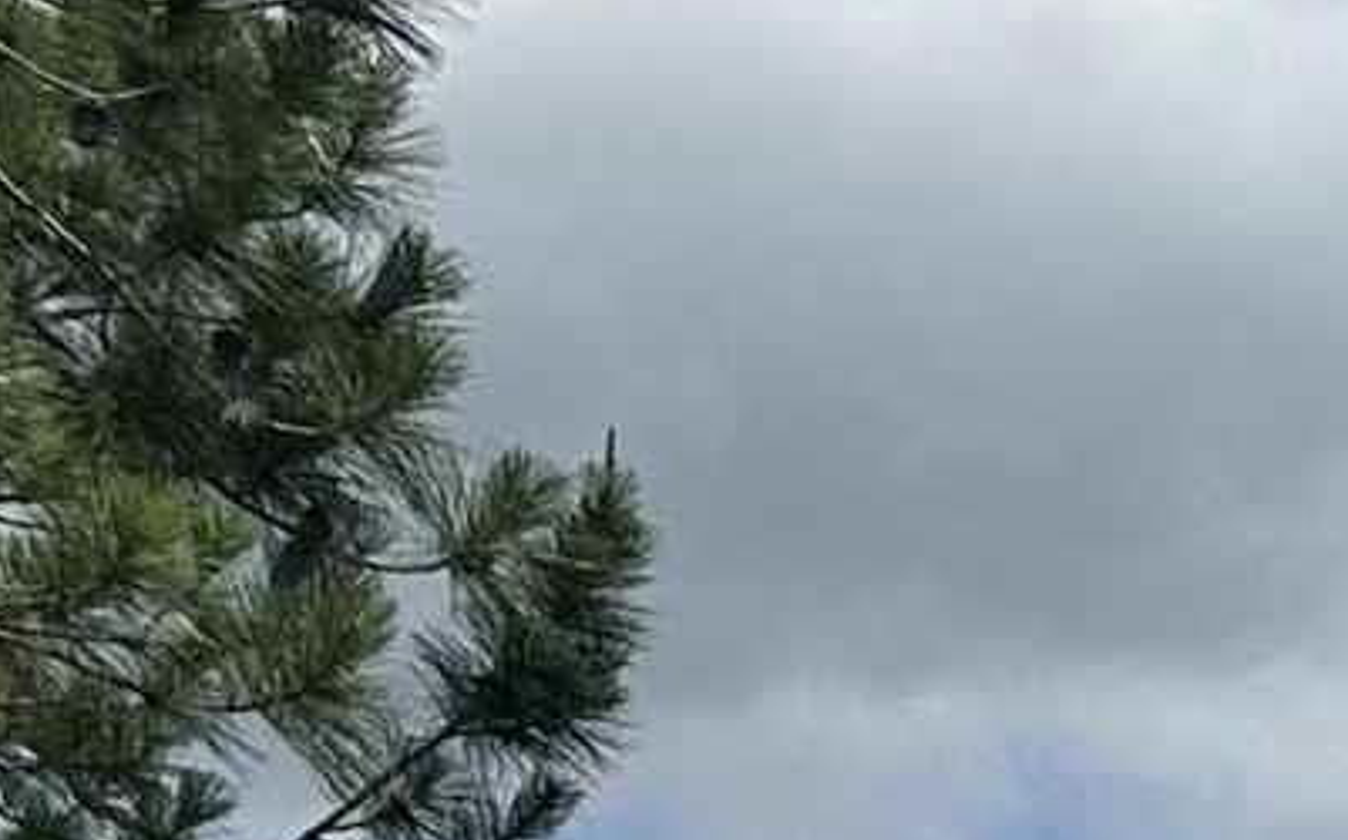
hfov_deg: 8.7
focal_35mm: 195
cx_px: 4125
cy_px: 1633
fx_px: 7159
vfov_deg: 6.5
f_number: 1.78
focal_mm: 6.86
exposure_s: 1/8929
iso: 80
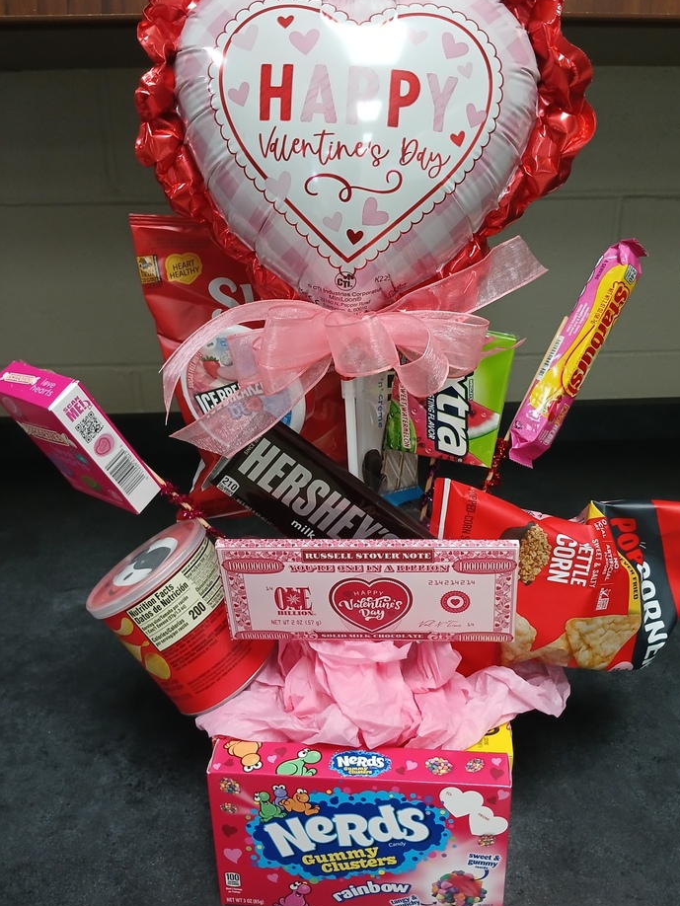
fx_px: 759
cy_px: 415
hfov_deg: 48.2
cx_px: 378
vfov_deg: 61.6
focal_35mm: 29
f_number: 1.8
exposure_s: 1/60
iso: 250
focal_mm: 3.98
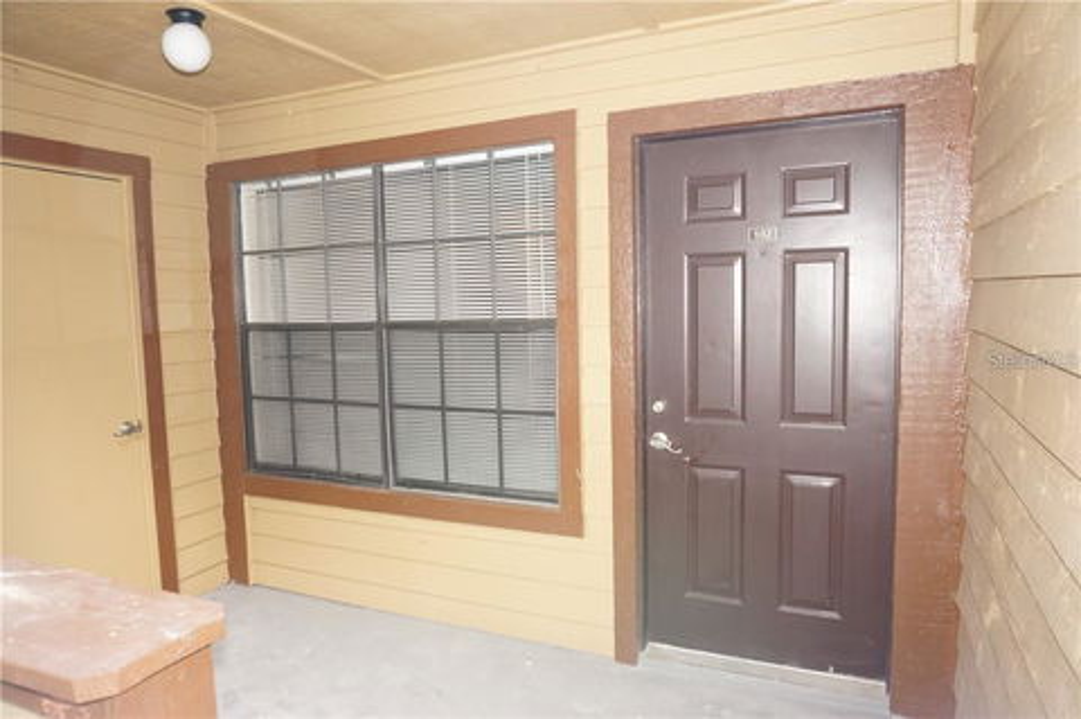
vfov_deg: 53.0
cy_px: 360
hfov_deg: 73.8
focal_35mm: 24
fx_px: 720
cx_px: 540
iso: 320
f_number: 4
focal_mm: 16
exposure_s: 1/60
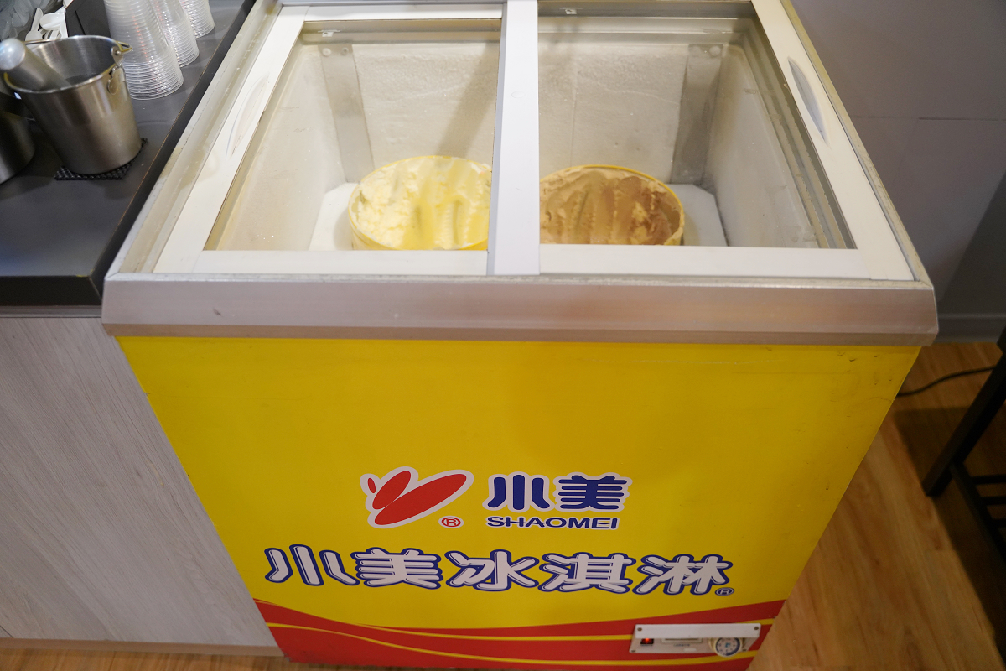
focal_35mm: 28
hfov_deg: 65.5
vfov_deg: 46.4
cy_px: 336
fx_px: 782
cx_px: 503
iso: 1600
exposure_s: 1/160
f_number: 3.2
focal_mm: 28
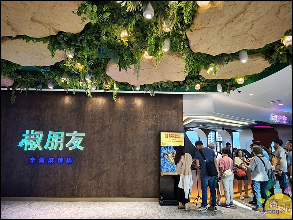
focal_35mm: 23
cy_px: 110
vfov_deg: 58.9
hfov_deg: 73.9
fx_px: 195
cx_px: 146
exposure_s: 1/119
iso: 400
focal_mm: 6.57
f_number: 1.6
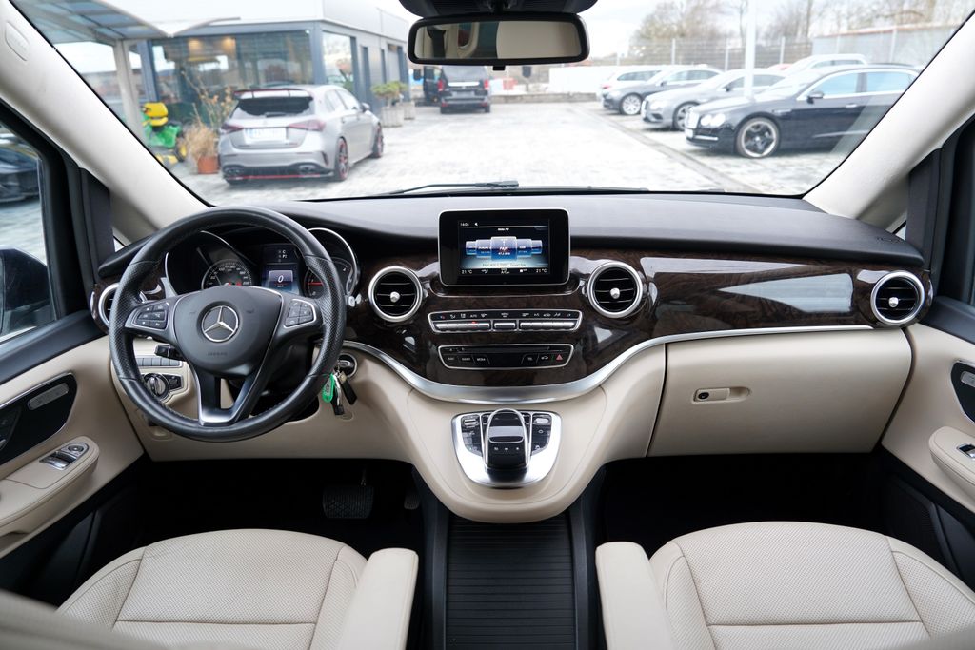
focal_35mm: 24
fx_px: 650
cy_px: 325
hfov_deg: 73.7
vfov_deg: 53.1
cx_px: 488
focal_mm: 24
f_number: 4
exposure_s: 1/60
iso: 250
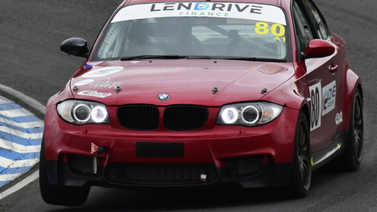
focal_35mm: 1395
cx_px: 173
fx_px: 13949
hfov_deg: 1.5
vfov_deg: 0.9
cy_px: 44
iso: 800
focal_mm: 500
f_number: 11
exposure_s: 1/640
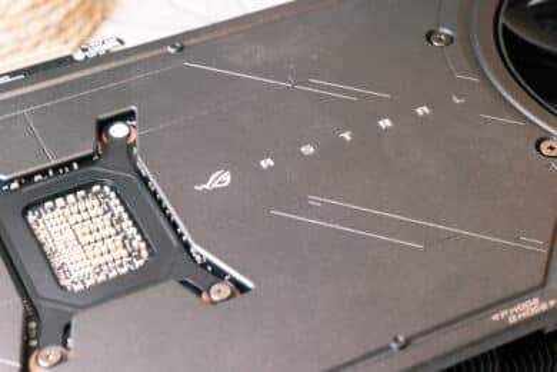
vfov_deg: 18.2
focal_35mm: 75
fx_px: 1160
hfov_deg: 27.0
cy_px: 186
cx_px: 278
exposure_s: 1/18
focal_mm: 50
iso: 3200
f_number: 8
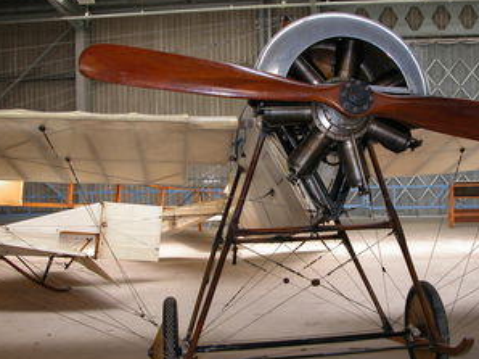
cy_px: 169
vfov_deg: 30.8
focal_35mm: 47
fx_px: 650
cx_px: 313
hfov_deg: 40.0
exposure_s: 1/59.6
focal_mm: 8.9
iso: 100
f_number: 3.2
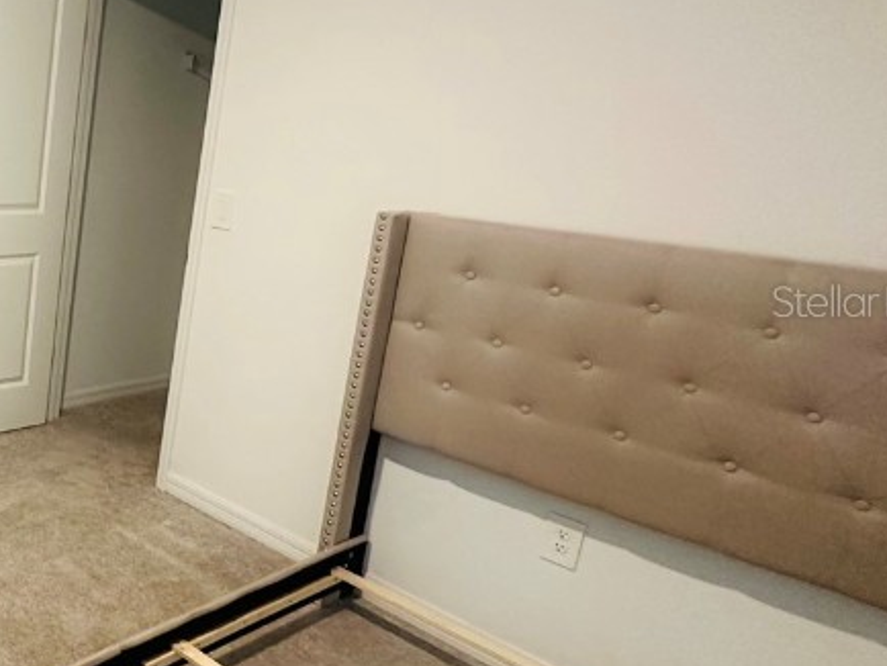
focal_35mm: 33
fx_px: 846
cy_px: 300
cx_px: -82
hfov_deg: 43.3
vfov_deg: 42.9
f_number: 2.2
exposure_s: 1/60
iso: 320
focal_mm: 2.22
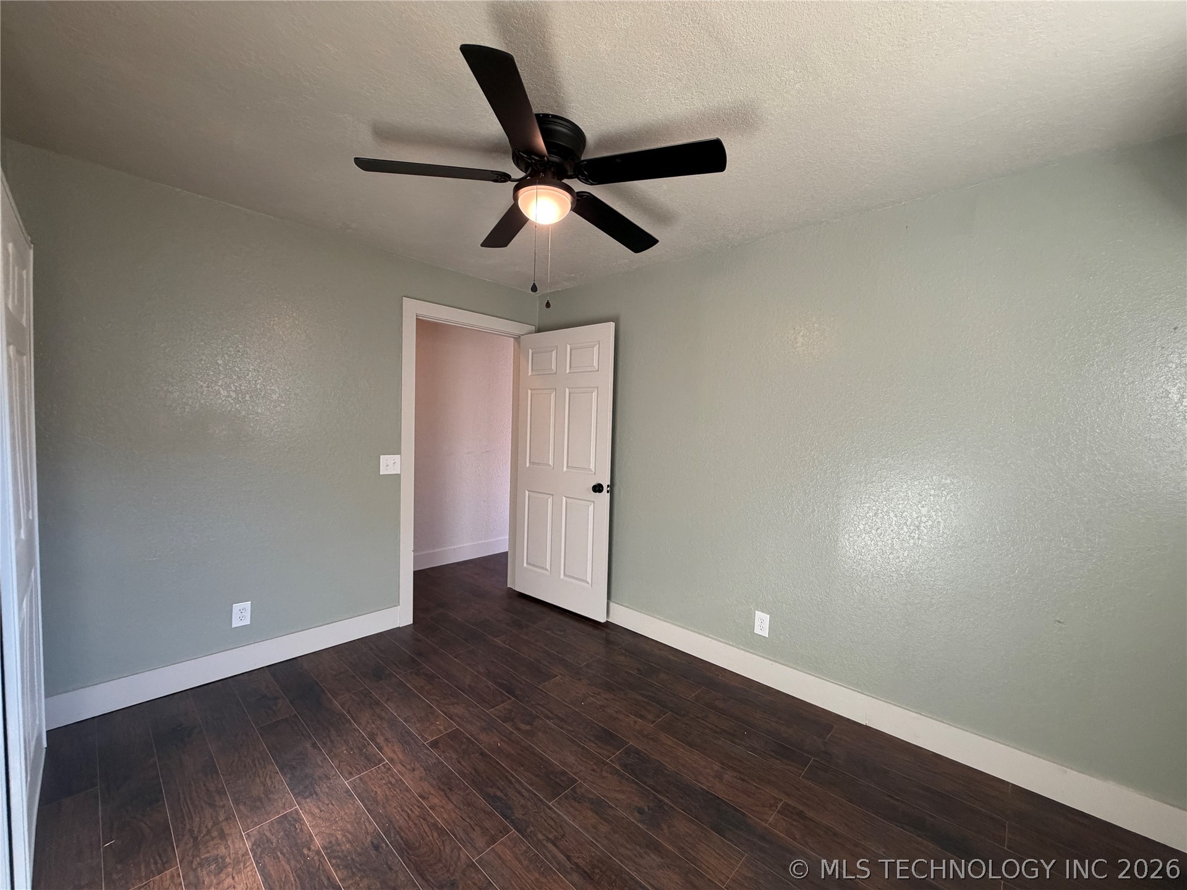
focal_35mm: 14
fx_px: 480
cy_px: 445
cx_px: 594
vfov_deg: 85.7
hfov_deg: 102.1
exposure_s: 1/120
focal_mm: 2.22
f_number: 2.2
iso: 250
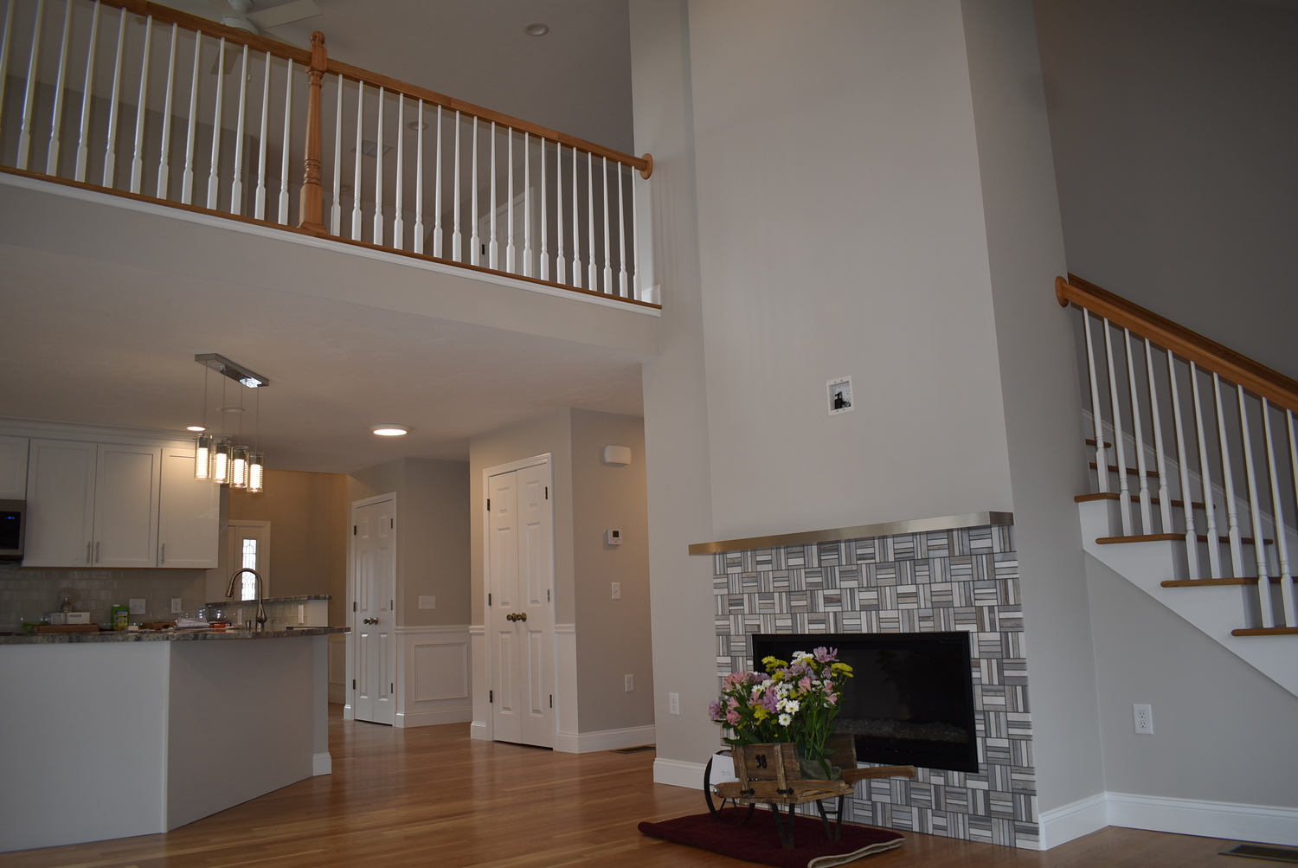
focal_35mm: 27
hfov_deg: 67.3
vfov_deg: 48.0
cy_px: 434
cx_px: 649
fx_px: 974
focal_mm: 18
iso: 140
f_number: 3.5
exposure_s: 1/60
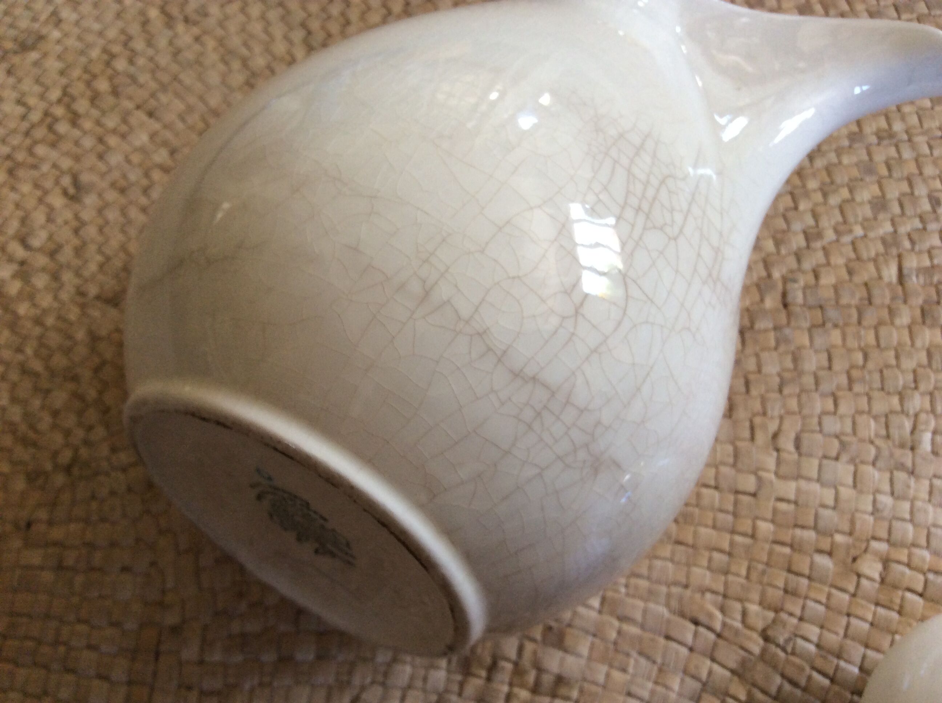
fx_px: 870
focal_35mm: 32
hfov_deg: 56.9
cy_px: 352
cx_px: 471
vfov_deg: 44.1
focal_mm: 3.3
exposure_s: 1/25
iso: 64
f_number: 2.4
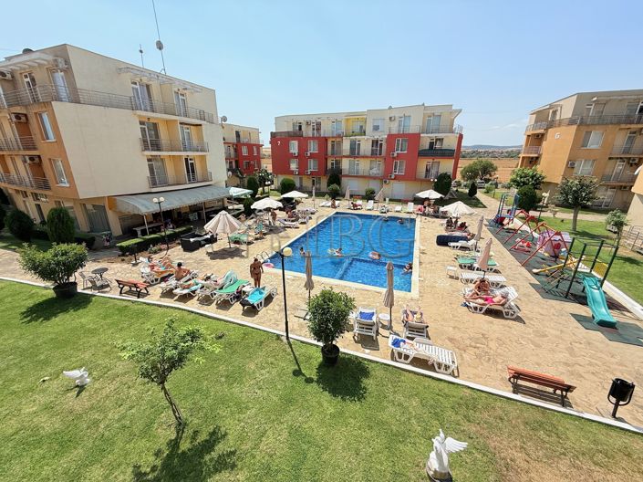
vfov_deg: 85.6
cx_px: 322
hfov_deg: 102.1
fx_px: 260
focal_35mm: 14
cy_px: 241
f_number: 2.2
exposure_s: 1/3125
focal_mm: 2.22
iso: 50
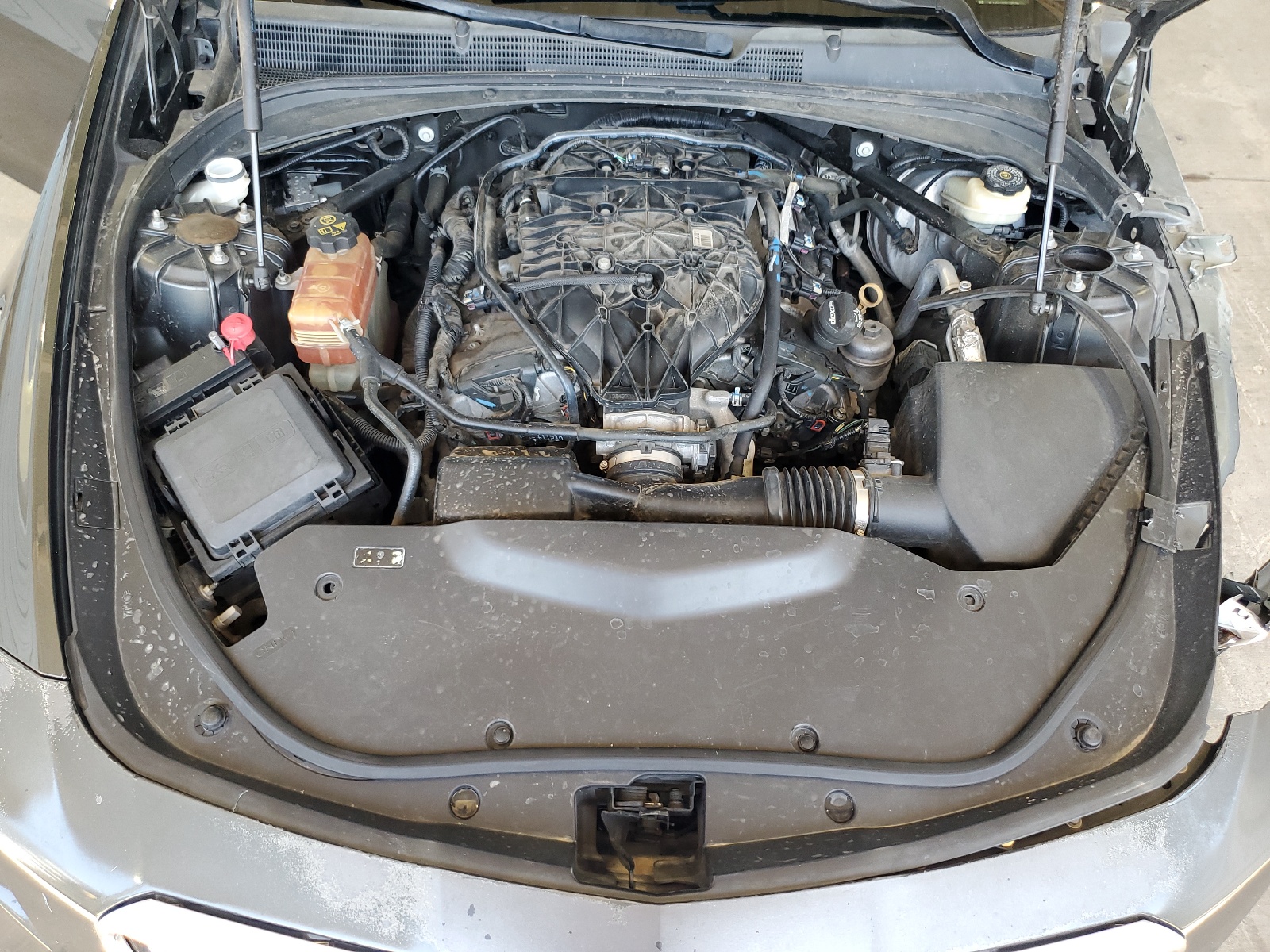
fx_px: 954
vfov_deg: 53.1
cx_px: 635
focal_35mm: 26
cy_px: 476
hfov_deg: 67.3
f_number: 1.5
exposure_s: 1/120
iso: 95
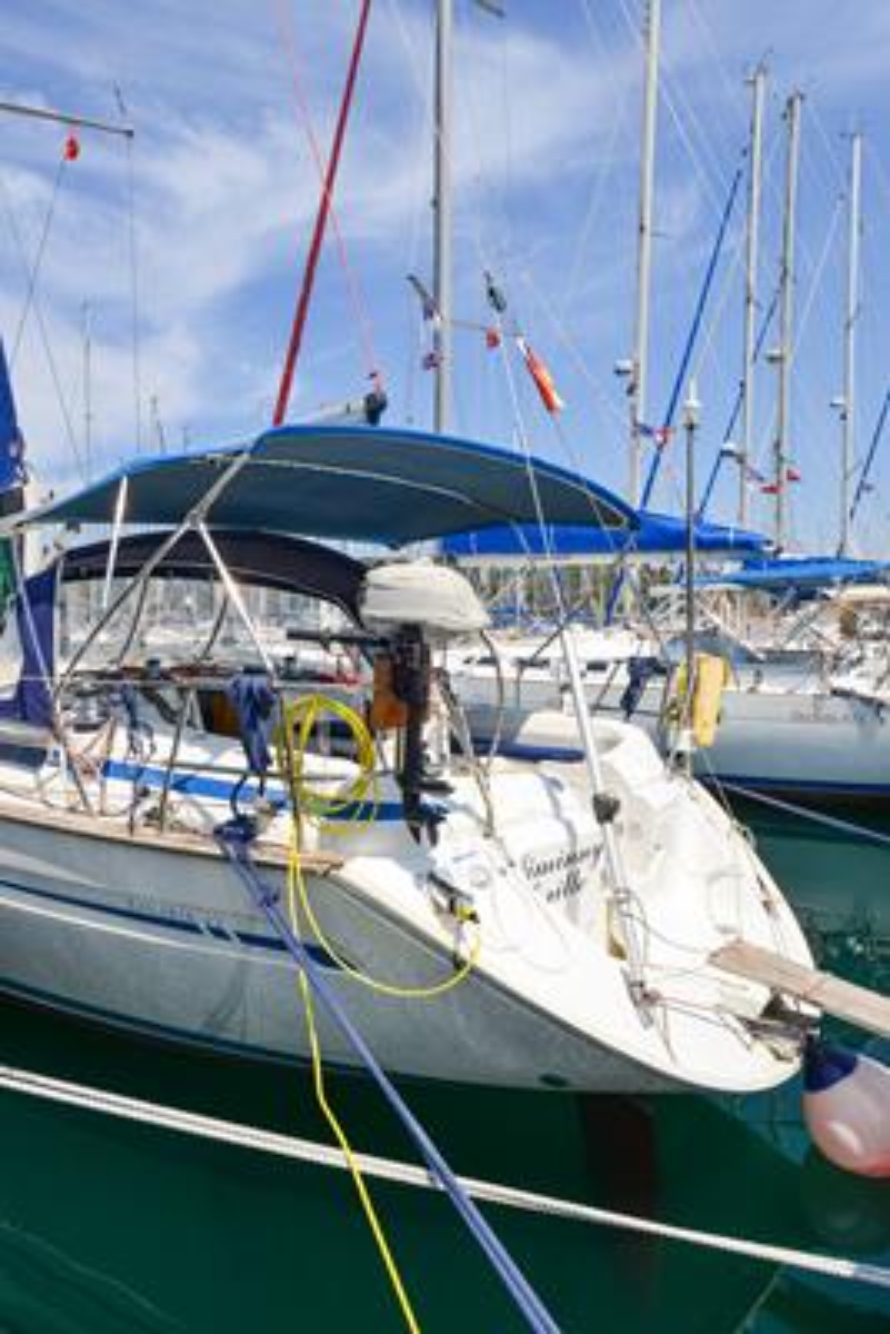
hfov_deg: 55.1
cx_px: 445
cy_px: 667
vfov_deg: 76.1
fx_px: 852
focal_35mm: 23
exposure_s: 1/800
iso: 640
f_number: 14
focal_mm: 23
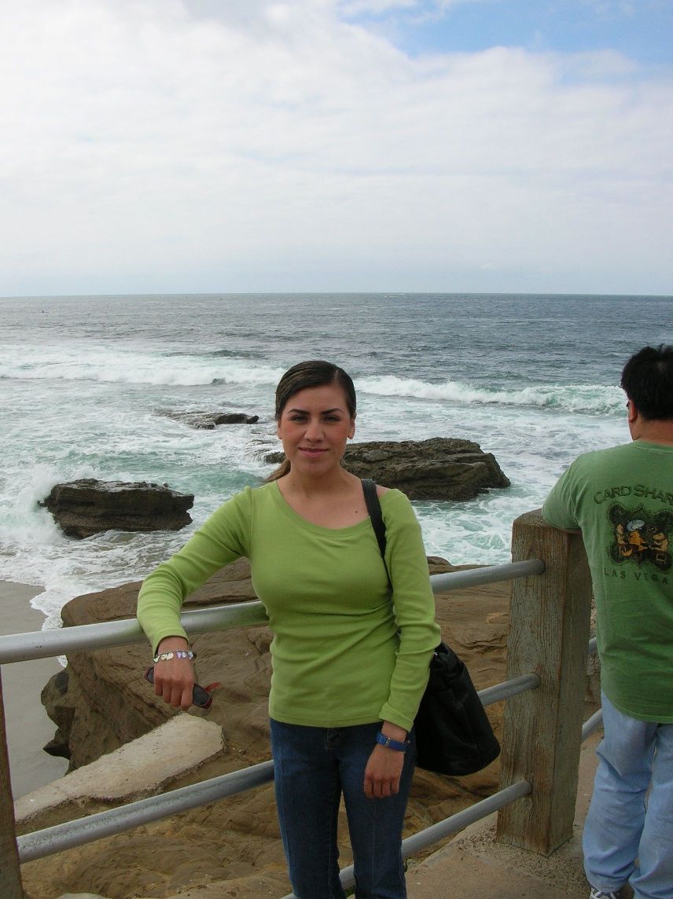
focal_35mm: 35
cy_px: 450
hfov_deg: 40.6
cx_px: 336
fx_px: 909
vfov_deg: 52.7
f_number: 5.6
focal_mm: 5.8
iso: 50
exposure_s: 1/360
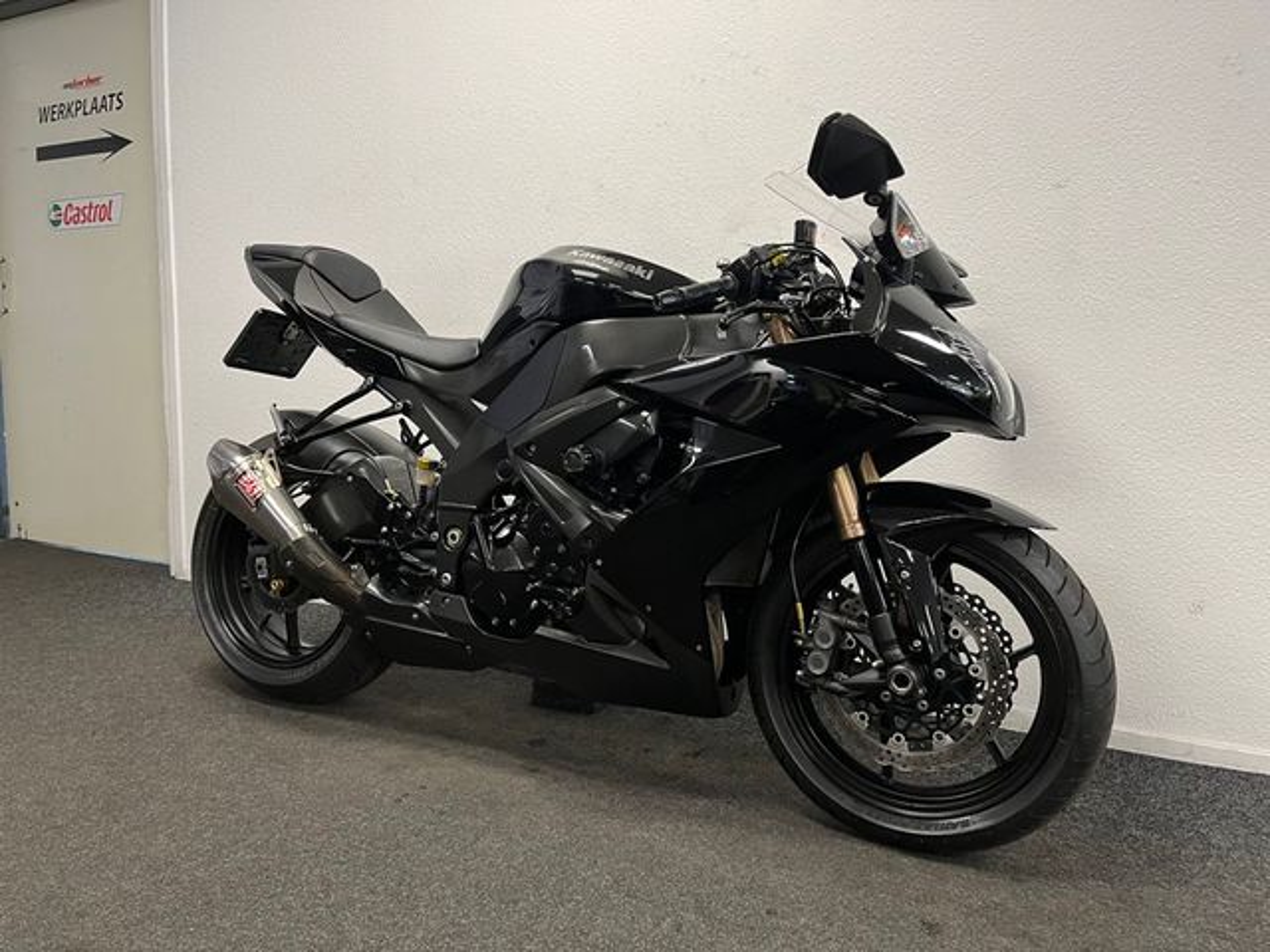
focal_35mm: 26
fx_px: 954
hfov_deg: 67.3
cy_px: 476
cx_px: 635
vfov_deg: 53.1
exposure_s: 1/50
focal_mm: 5.1
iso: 100
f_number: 1.6
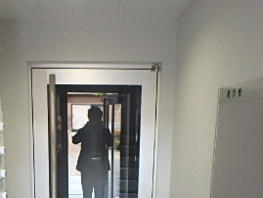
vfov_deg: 26.3
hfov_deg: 38.0
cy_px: 229
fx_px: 380
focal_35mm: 50
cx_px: 105
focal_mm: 3.7
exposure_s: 1/30
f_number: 3.5
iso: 320
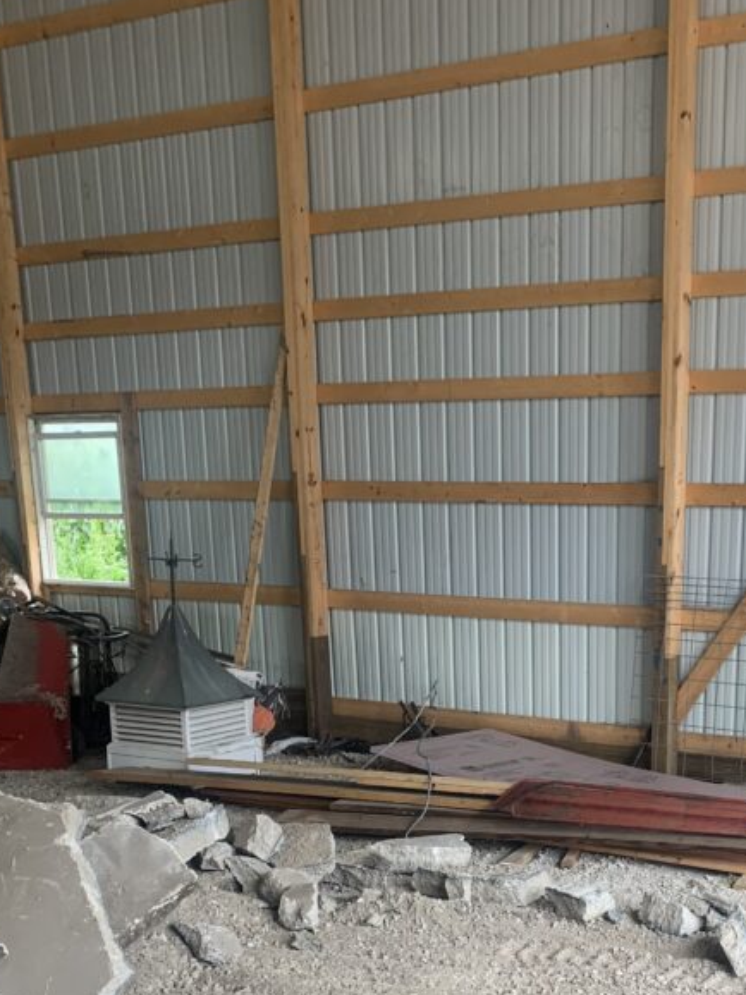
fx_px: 1322
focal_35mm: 46
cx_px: 552
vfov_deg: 39.1
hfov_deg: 31.0
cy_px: 839
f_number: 1.8
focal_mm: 4.25
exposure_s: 1/120
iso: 64
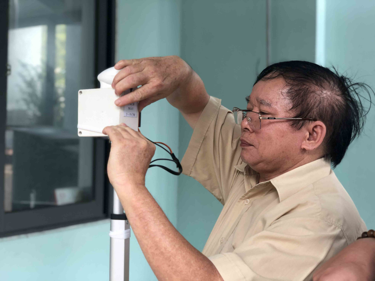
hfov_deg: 36.8
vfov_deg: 28.0
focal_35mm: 52
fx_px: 563
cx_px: 188
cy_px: 140
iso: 16
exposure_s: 1/60
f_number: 2.4
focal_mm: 6
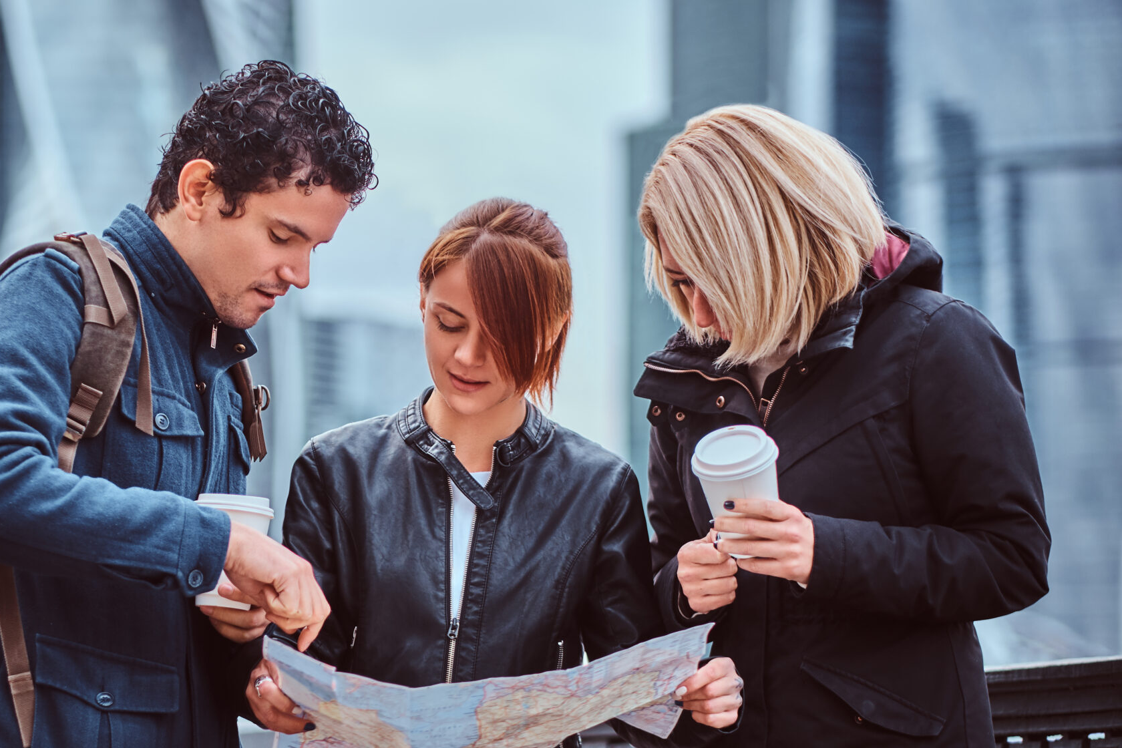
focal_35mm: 128
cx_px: 332
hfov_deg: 16.0
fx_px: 3989
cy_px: 495
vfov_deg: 10.7
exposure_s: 1/1000
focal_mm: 56
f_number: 1.6
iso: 200
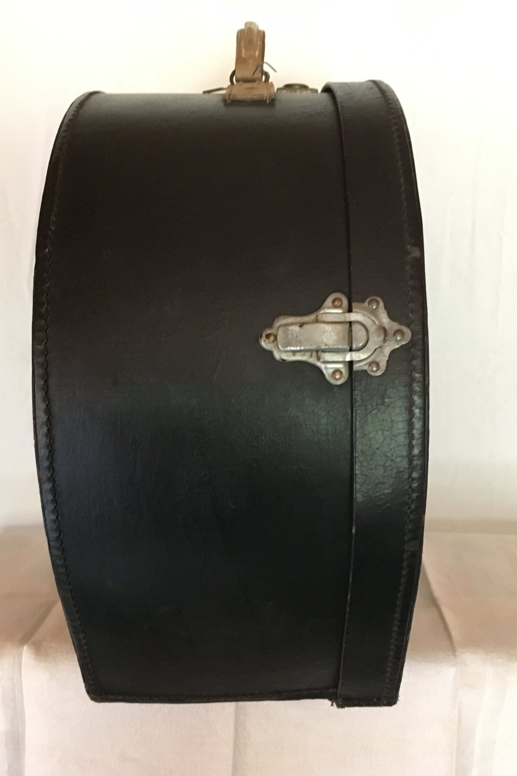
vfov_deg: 60.3
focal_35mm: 31
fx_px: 668
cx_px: 262
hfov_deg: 42.3
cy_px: 393
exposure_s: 1/17
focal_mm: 4.15
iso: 250
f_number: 2.2
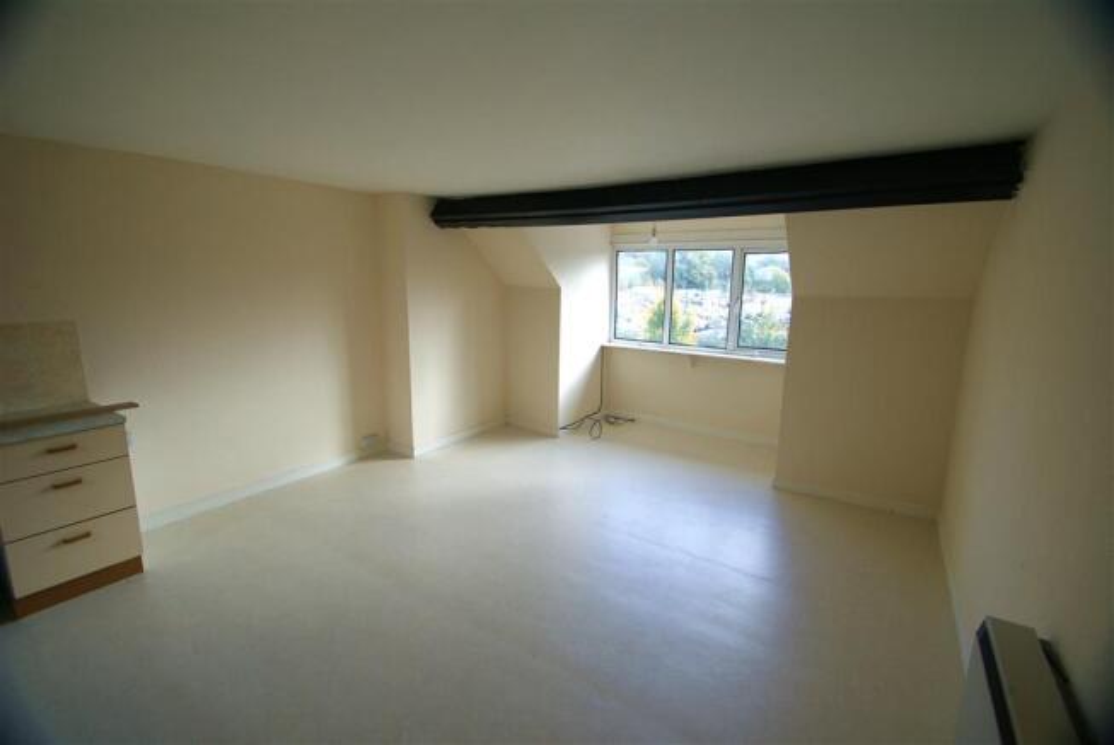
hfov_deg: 100.3
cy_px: 372
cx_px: 557
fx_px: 465
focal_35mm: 15
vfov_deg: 77.5
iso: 100
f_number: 4
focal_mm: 10
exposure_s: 1/30
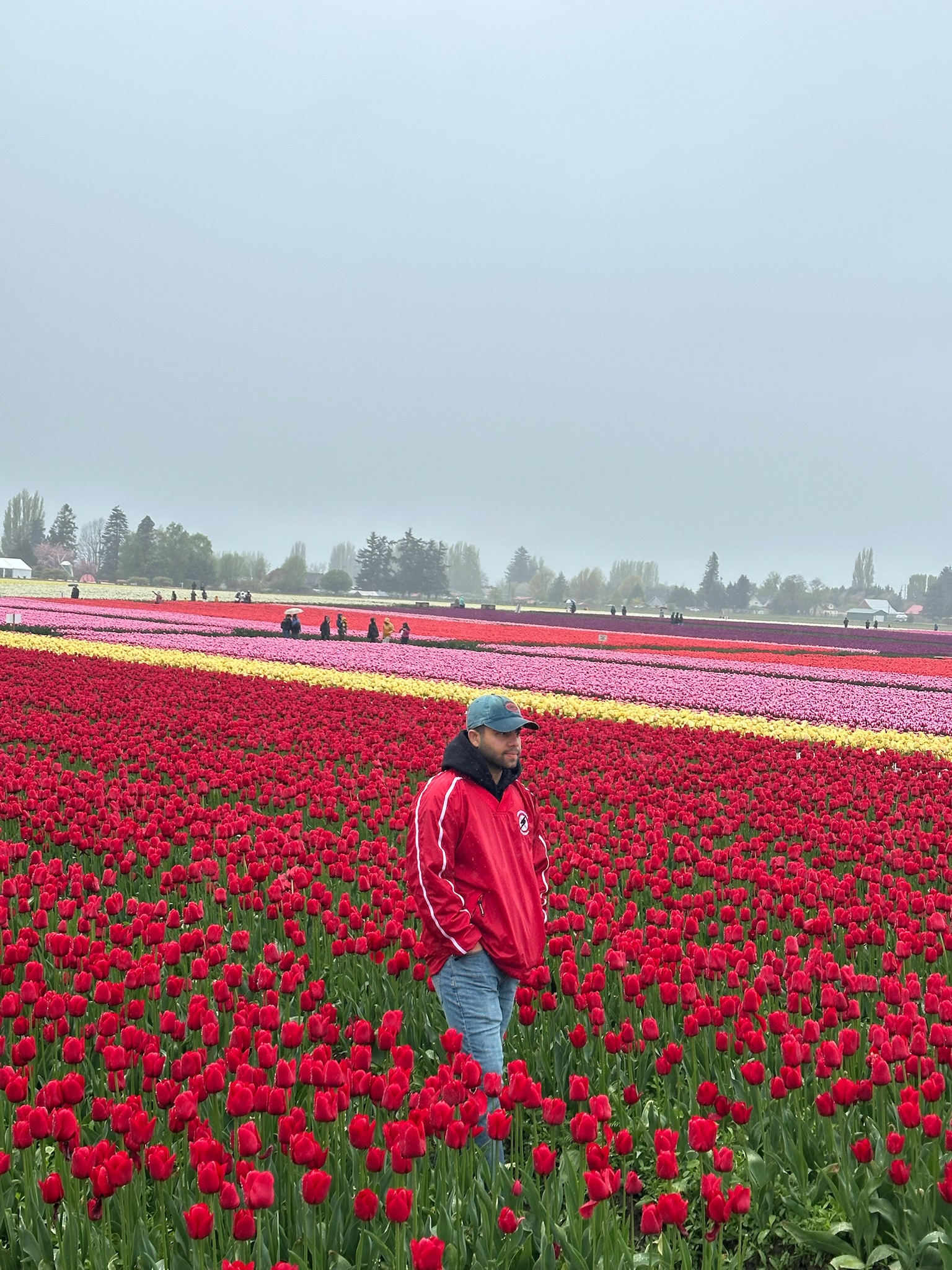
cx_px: 476
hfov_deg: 30.3
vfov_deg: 39.7
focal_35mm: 48
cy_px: 635
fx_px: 1760
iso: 64
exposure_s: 1/1305
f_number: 1.78
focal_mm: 6.86
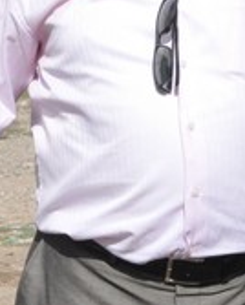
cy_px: 85
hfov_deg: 5.3
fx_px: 2560
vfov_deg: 6.8
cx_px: 625
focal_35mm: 283
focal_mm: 48
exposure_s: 1/1000
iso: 1250
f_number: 16
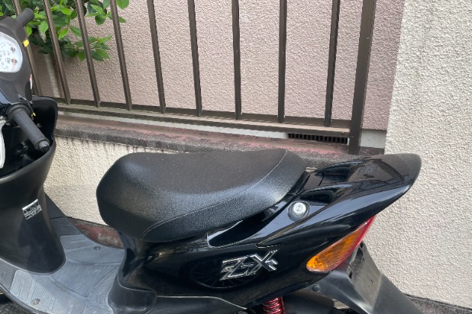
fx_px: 459
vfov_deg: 37.4
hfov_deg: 54.2
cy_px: 215
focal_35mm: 35
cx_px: 198
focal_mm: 4.2
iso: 32
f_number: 1.6
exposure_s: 1/203
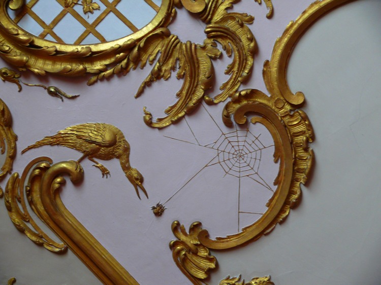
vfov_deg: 16.6
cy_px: 142
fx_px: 979
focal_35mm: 89
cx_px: 190
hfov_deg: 22.0
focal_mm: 18.8
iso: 200
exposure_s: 1/5
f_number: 3.2
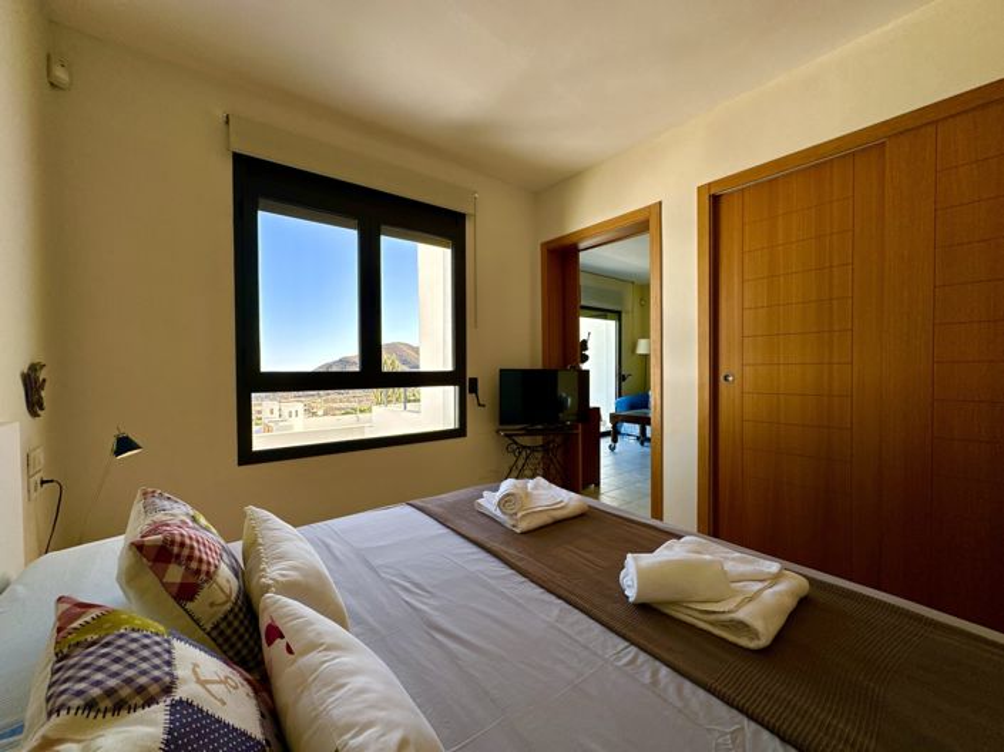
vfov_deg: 85.6
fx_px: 406
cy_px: 376
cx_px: 502
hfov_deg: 102.1
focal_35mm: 14
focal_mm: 2.22
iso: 40
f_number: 2.2
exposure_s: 1/475
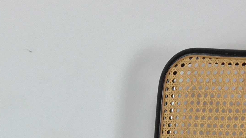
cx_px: 12
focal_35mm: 118
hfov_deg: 17.8
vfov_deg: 9.3
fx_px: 770
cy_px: 319
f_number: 2.2
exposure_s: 1/33
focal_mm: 4.15
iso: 32
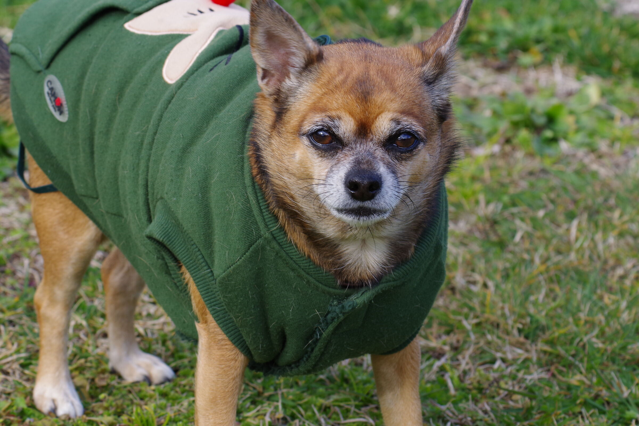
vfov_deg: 4.3
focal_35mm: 321
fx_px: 5697
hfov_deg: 6.4
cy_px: 213
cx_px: 320
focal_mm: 210
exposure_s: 1/60
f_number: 11
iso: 250
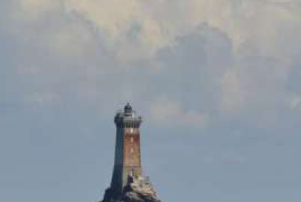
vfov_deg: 2.3
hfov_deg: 3.5
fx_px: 4972
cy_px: 194
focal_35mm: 594
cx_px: 150
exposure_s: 1/320
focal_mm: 200
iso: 125
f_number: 11
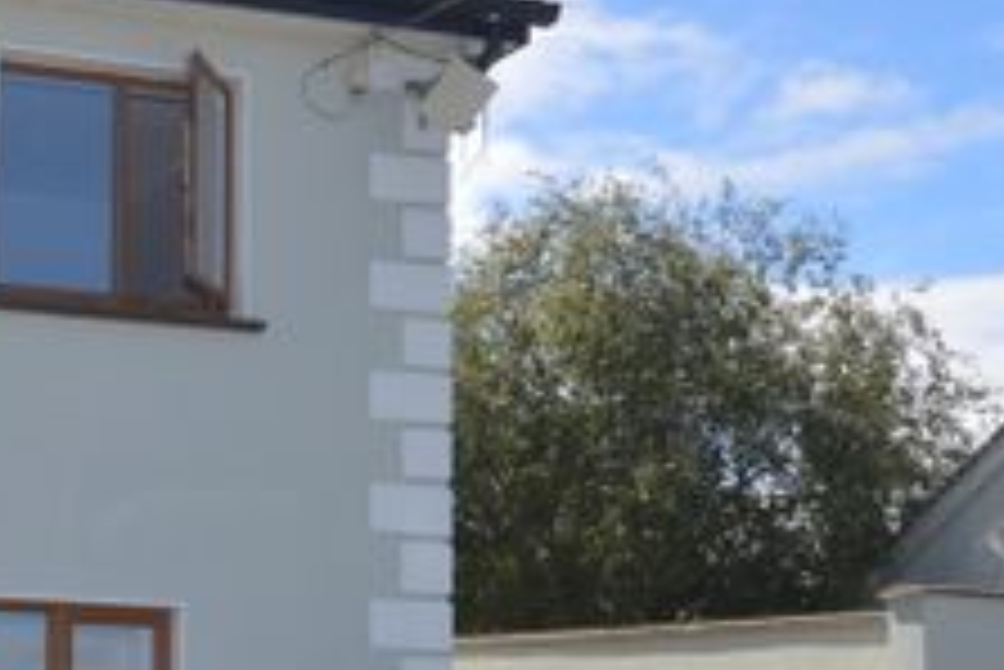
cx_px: -243
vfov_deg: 22.9
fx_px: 1619
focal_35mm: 58
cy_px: 598
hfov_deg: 29.1
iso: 100
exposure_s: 1/200
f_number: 10
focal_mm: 12
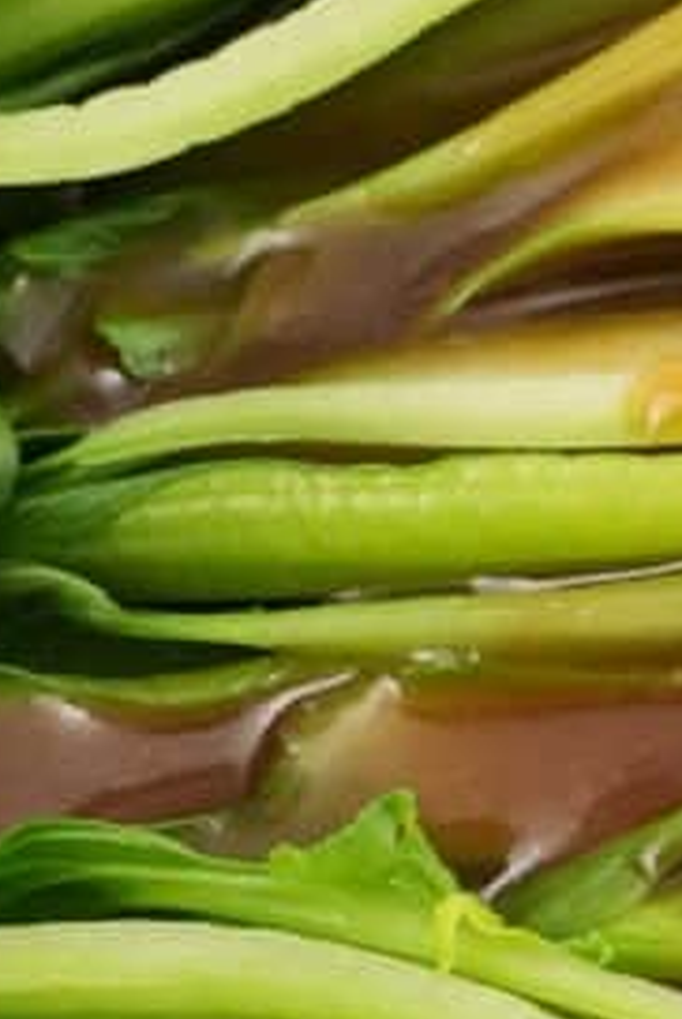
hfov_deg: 10.3
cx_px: 1012
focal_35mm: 129
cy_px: 659
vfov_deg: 15.9
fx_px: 3643
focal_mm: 33.4
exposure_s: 1/200
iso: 8000
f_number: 9
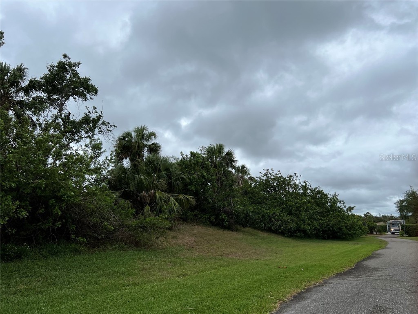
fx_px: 314
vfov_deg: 53.1
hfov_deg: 67.3
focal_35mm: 26
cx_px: 209
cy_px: 157
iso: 50
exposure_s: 1/1511
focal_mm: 5.7
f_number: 1.5
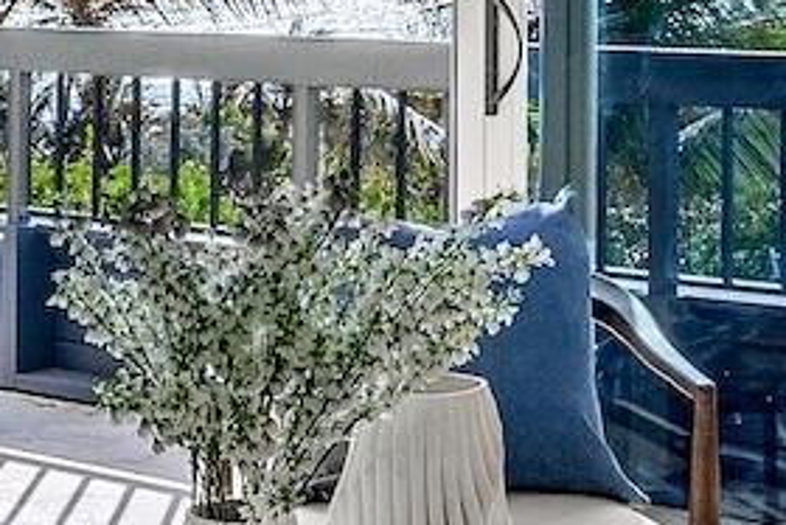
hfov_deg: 17.1
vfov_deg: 11.6
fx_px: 2556
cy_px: -52
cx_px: -22
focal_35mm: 117
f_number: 9
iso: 200
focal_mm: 16
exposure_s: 1/200
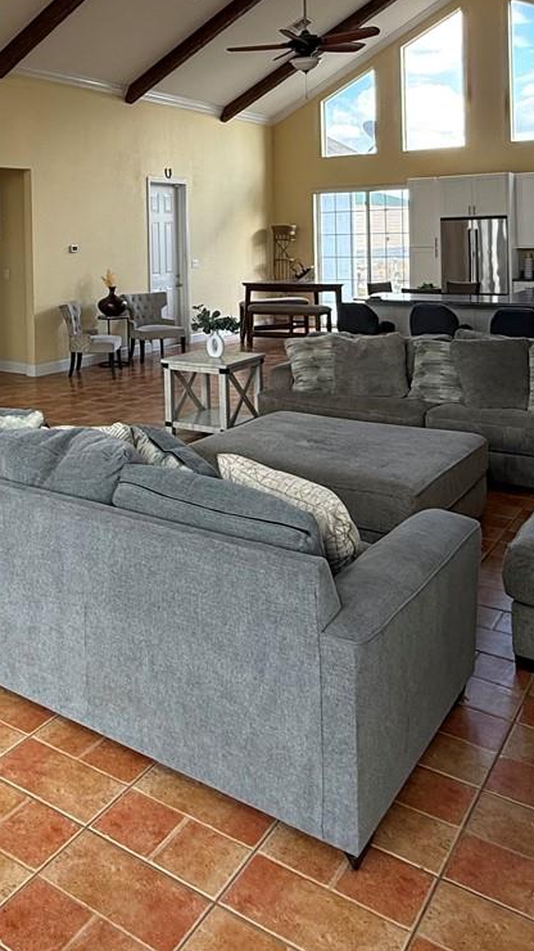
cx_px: 91
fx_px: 831
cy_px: 243
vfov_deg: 56.7
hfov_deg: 34.3
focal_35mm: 33
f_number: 2.2
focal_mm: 2.22
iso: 64
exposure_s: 1/99
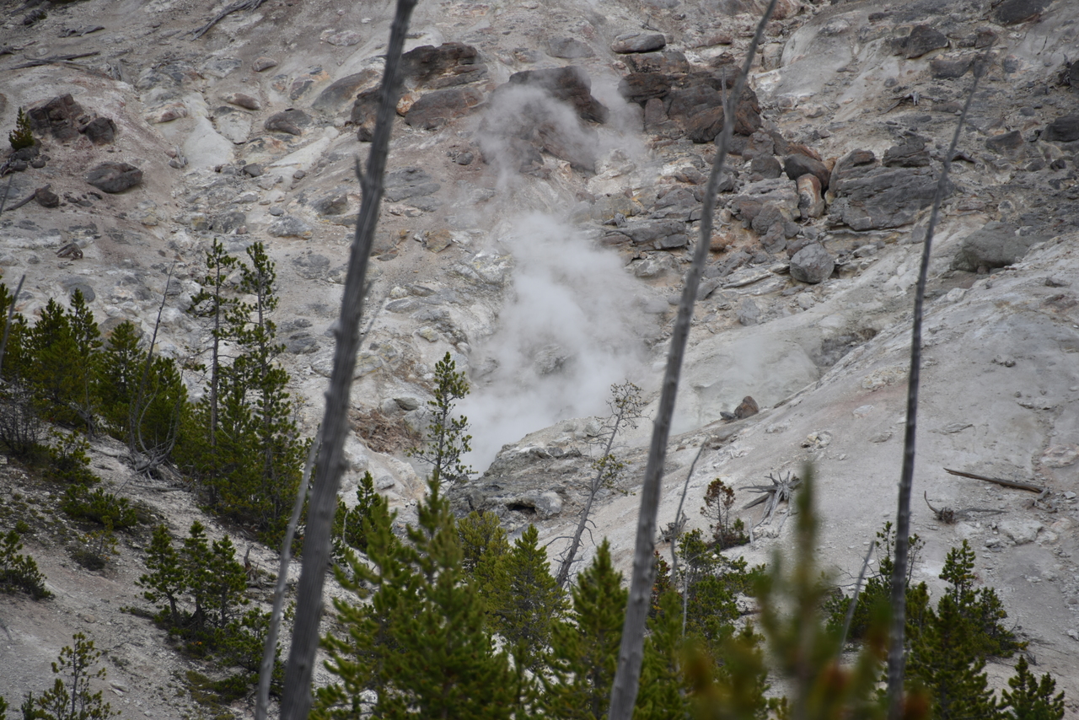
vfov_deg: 4.6
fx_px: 8993
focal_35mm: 300
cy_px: 360
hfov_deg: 6.9
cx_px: 540
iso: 160
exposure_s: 1/640
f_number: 5.6
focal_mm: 300
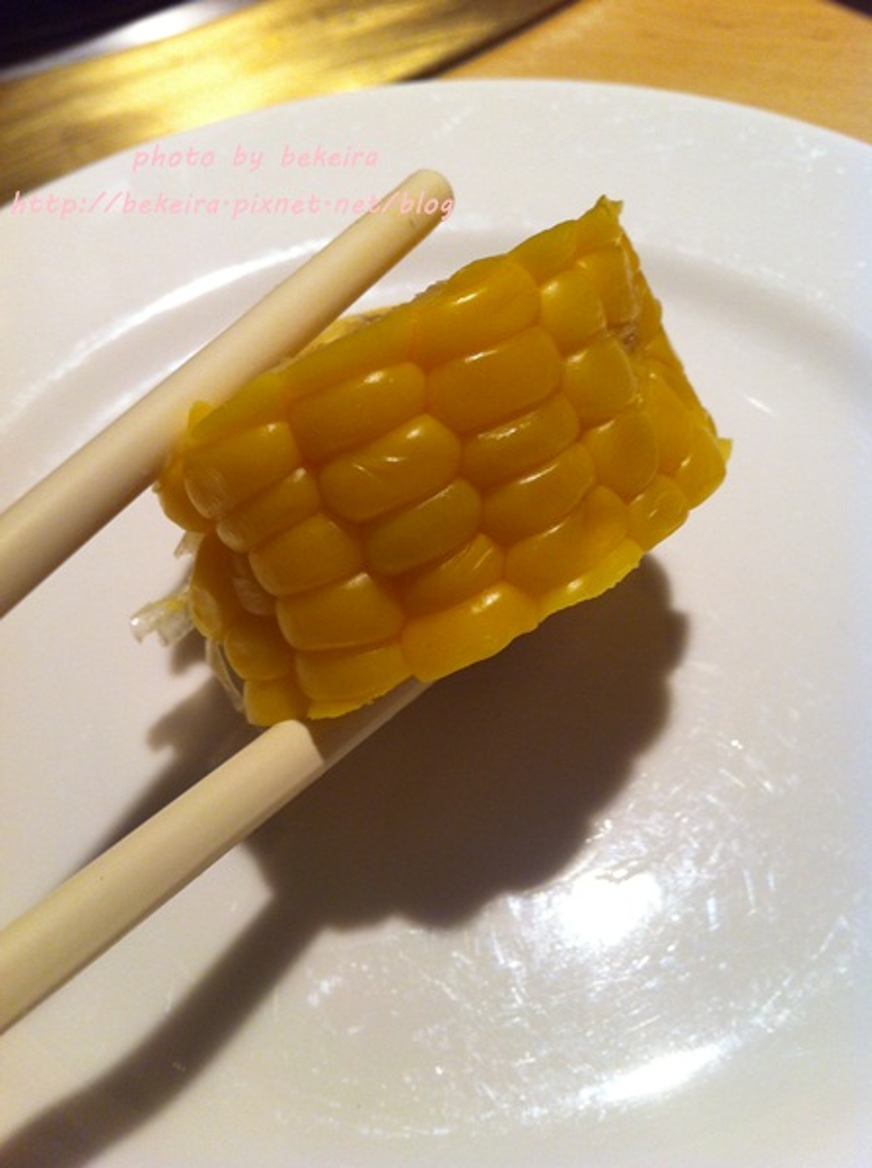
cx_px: 436
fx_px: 1179
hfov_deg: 40.6
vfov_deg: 52.7
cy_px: 584
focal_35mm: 35
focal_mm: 3.85
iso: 80
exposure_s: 1/17
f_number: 2.8
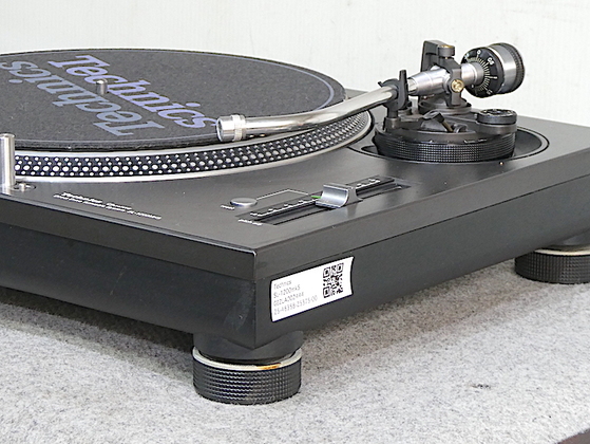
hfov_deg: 15.5
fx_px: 2166
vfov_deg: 11.7
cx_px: 169
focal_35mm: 127
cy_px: 135
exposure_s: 1/10
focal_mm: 13.2
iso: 200
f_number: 4.6
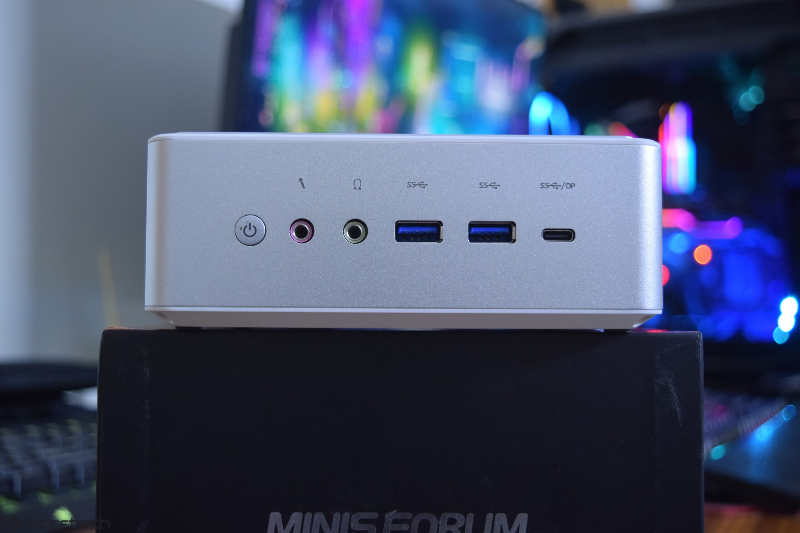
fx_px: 1033
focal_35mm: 46
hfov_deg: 42.3
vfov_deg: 28.9
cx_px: 400
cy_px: 266
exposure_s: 1/8
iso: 400
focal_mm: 31
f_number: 4.2
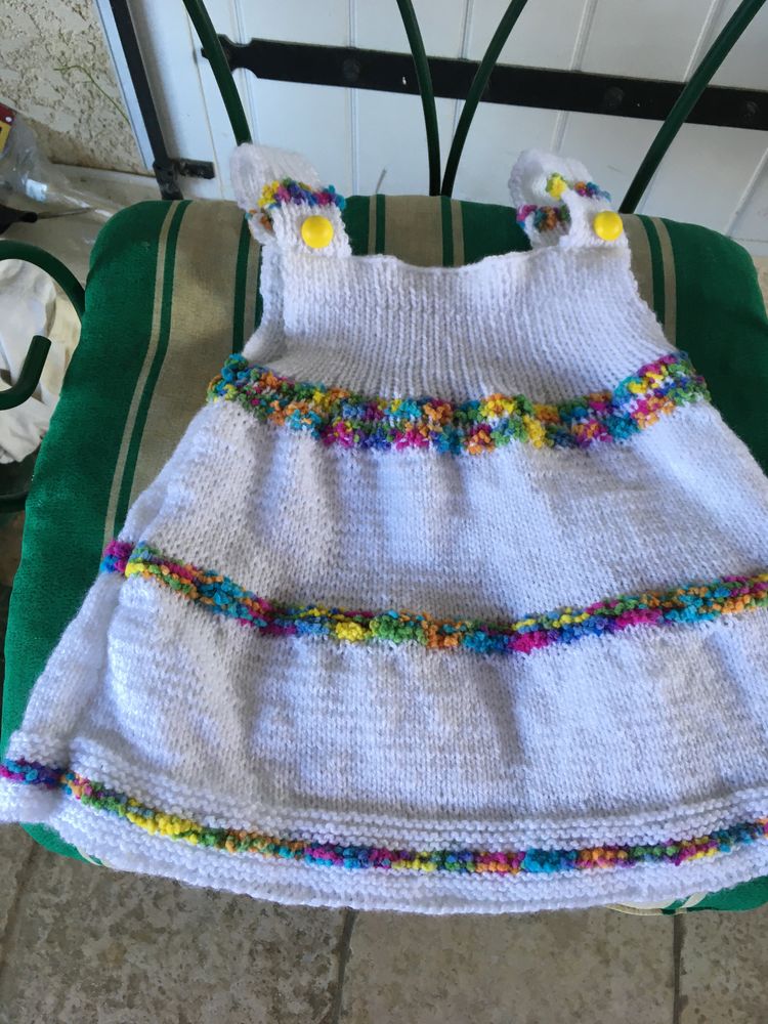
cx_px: 384
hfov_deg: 48.2
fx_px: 858
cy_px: 512
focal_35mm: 29
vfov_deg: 61.7
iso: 40
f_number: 2.2
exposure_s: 1/33
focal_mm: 4.15
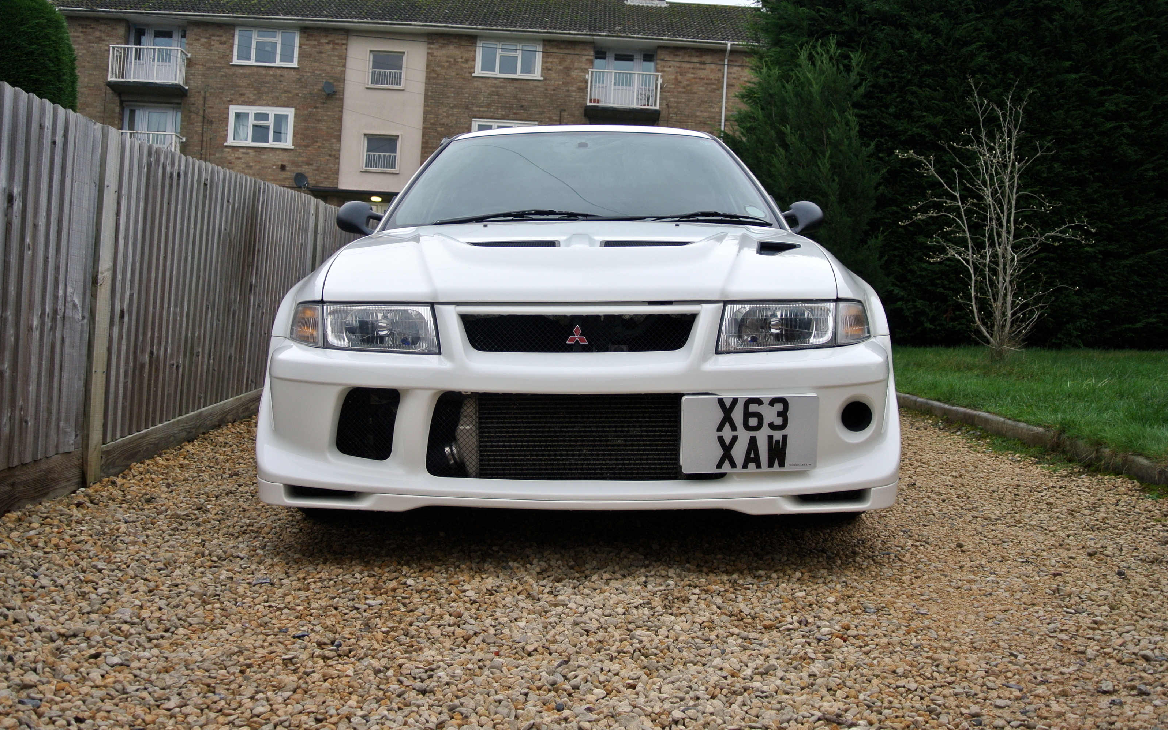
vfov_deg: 38.3
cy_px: 373
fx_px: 1050
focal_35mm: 33
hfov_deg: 58.1
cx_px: 581
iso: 100
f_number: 3.8
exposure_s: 1/200
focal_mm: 12.2
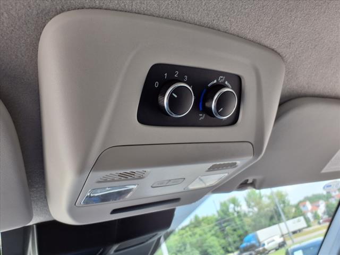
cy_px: 128
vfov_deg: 51.4
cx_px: 170
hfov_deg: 65.3
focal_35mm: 27
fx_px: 265
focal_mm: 3.58
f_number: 1.9
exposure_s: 1/120
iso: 40
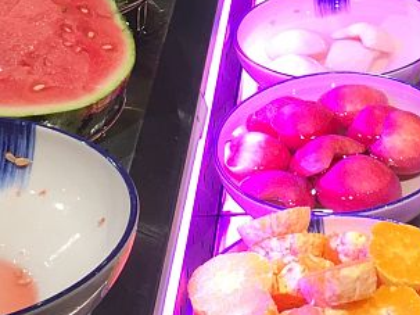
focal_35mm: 115
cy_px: -208
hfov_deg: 17.1
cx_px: 288
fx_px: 1395
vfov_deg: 12.1
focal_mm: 4.15
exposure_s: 1/50
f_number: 2.2
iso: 40
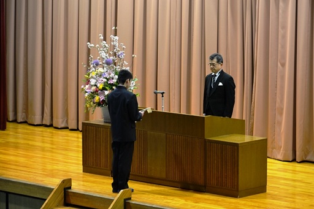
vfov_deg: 8.7
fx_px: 1373
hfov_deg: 13.0
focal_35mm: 158
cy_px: 104
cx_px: 157
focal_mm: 105
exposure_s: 1/40
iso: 800
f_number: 4.8
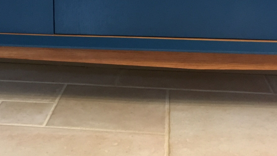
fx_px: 521
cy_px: 67
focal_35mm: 71
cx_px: 97
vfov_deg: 17.0
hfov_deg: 29.6
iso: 400
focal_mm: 4.15
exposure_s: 1/17
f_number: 2.2
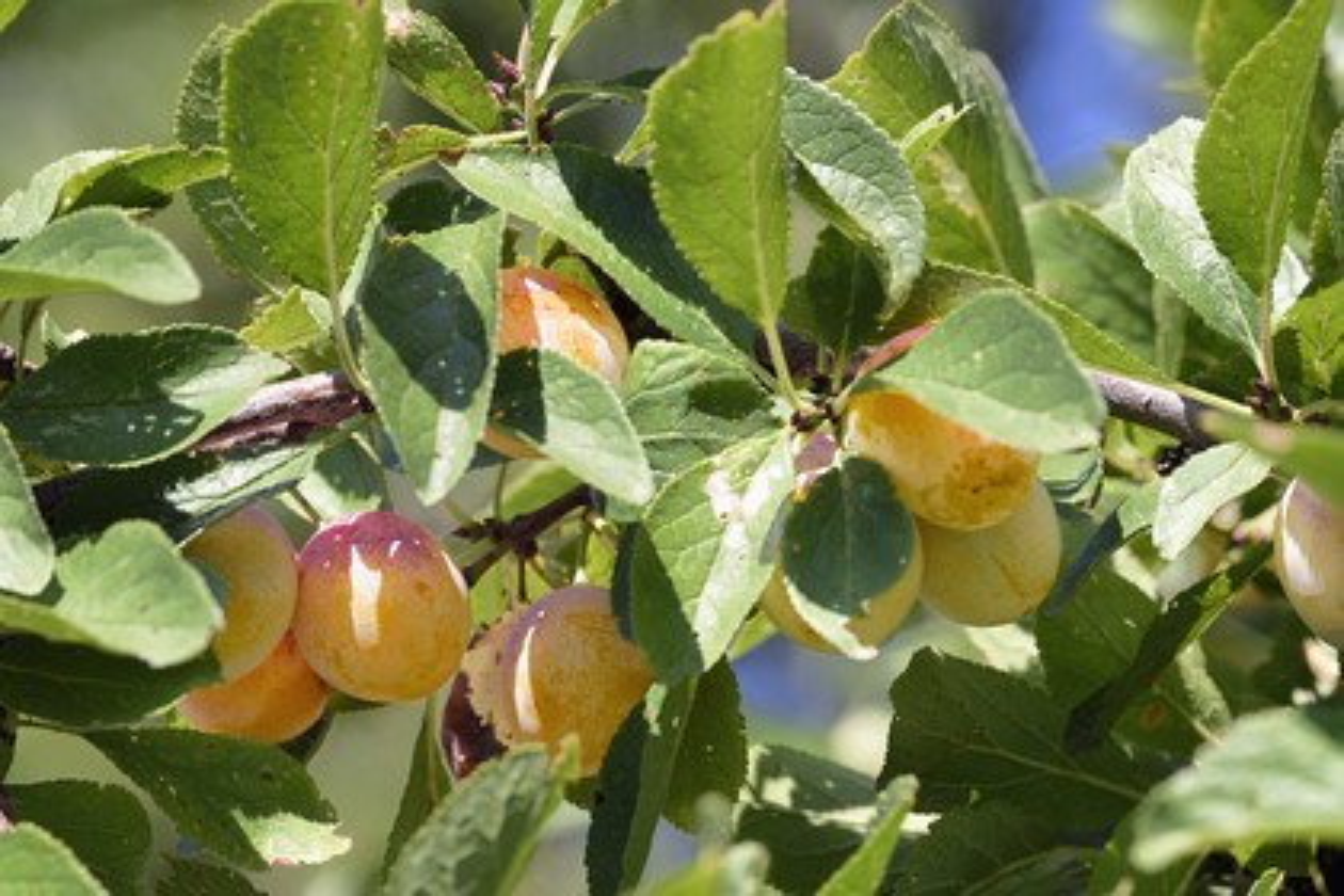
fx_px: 7466
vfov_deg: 6.9
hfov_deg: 10.3
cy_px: 448
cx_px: 672
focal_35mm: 200
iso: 400
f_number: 10
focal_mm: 200
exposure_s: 1/250
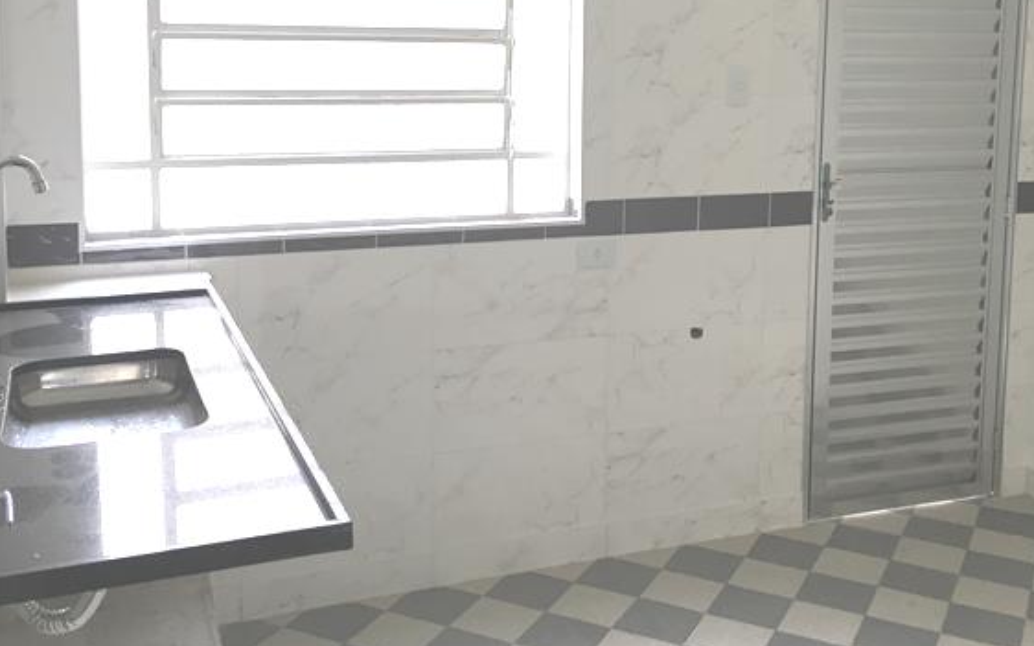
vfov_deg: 30.1
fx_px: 1183
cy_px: 182
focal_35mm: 42
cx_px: 523
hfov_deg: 47.2
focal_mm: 4.15
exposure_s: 1/33
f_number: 2.2
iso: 64
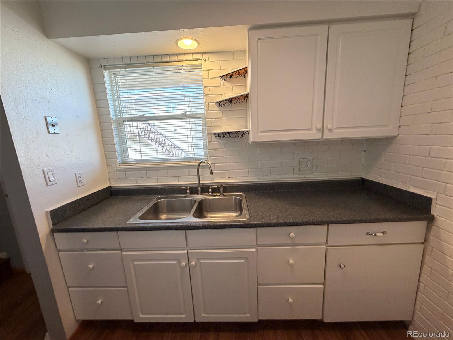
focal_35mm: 14
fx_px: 183
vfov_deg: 85.7
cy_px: 170
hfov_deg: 102.1
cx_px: 226
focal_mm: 2.22
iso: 200
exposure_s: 1/120
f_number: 2.2
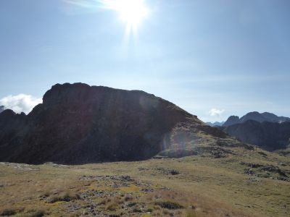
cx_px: 145
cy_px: 108
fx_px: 209
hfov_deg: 69.4
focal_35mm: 25
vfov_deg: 54.9
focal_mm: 4.3
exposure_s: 1/1600
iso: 125
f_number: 3.3
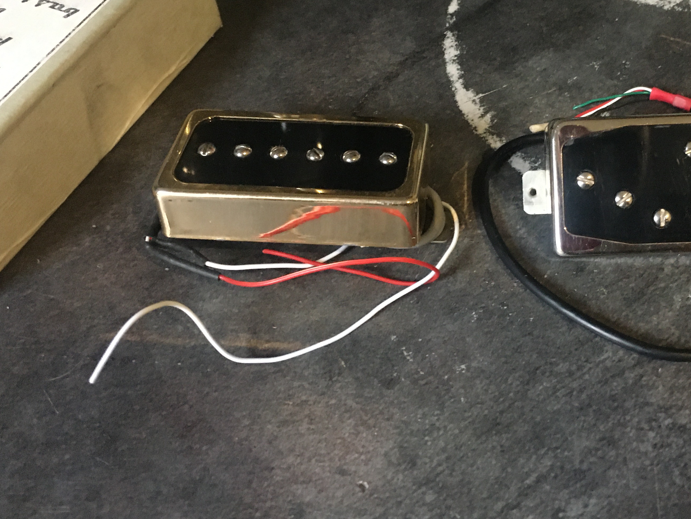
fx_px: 898
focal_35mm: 45
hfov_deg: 41.3
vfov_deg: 32.0
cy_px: 188
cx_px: 486
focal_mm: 4.15
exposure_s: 1/17
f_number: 2.2
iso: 250
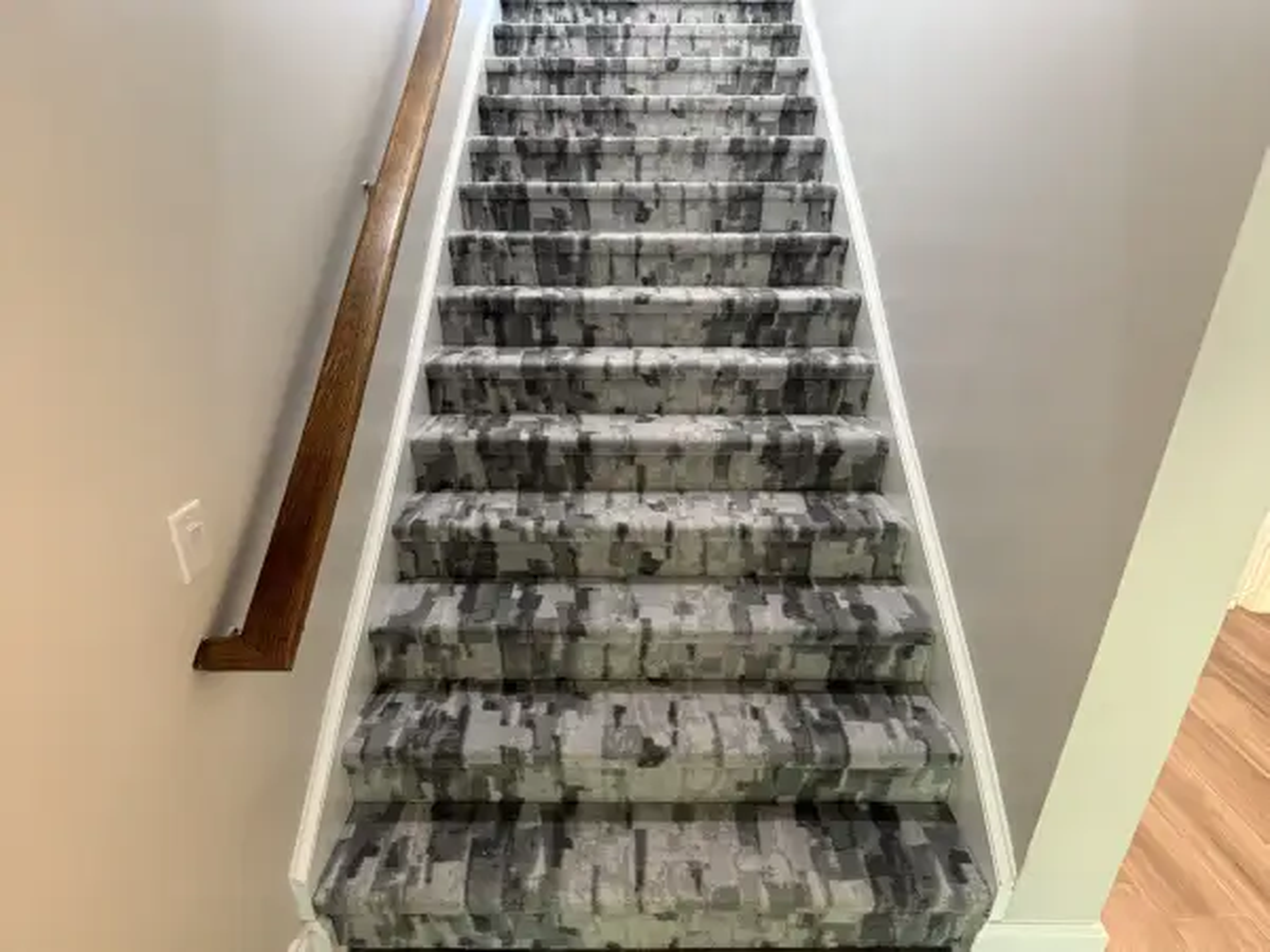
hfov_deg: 71.6
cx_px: 635
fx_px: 881
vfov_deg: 56.8
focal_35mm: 24
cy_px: 476
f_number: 1.8
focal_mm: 6.8
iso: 500
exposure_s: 1/60
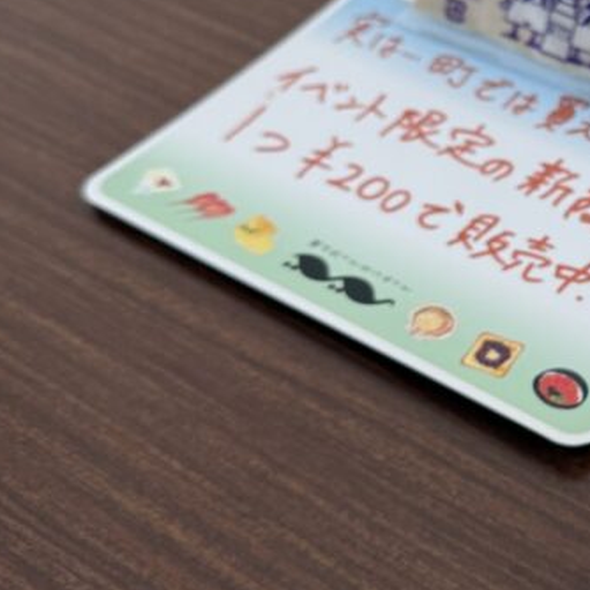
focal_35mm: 65
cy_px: 143
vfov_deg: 26.1
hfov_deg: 24.6
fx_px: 1253
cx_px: 659
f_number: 1.78
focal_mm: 6.76
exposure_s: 1/121
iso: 125
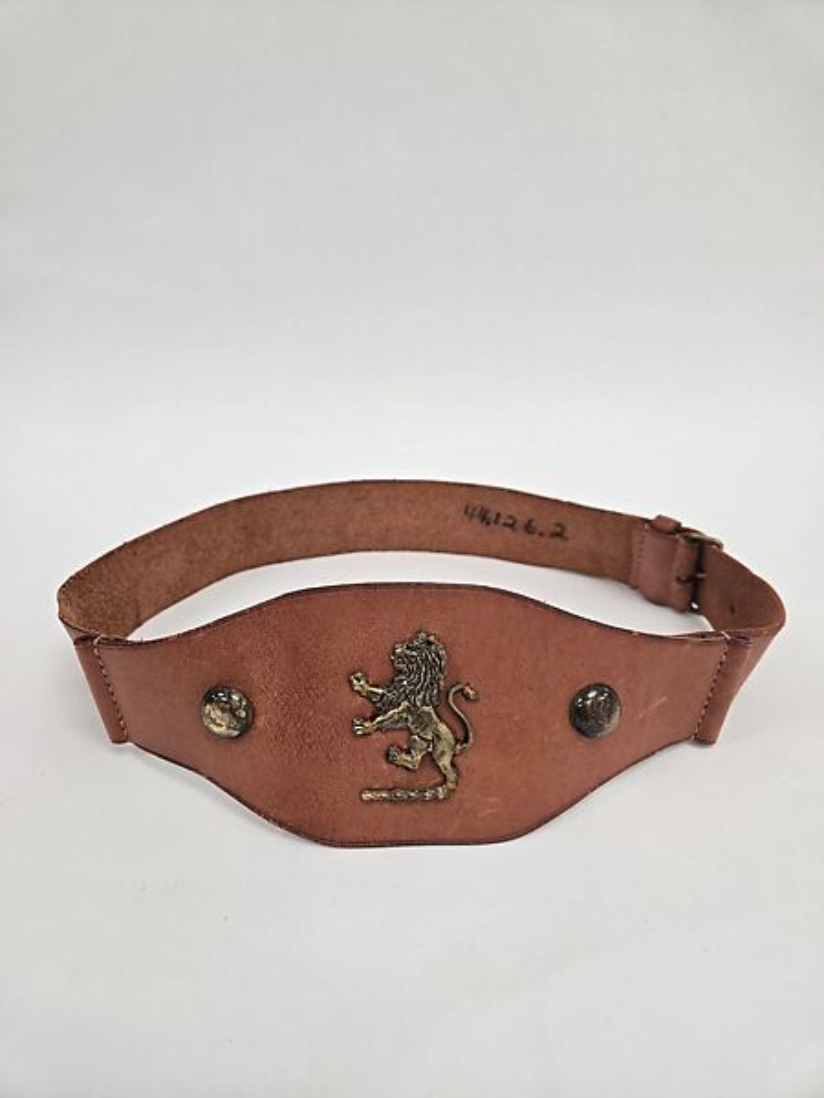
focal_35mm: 23
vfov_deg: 73.9
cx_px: 412
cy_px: 549
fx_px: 730
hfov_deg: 58.9
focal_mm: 5.4
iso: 200
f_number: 1.8
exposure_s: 1/120
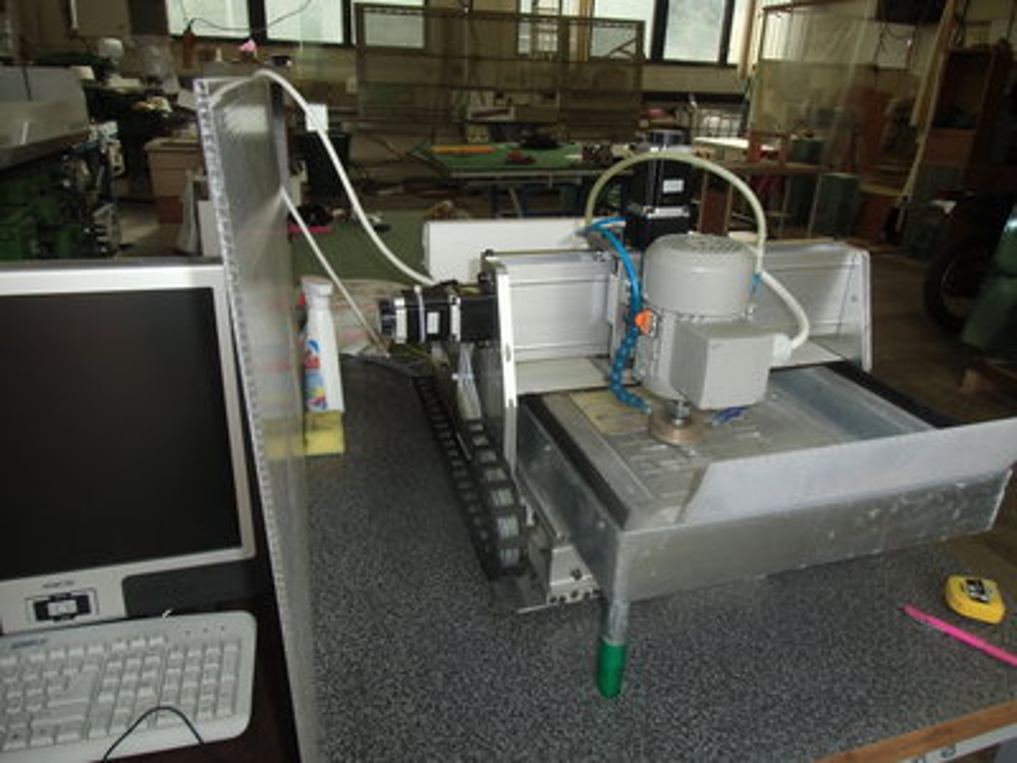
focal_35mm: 24
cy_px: 382
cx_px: 508
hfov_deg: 71.6
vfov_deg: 56.8
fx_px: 705
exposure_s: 1/80
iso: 64
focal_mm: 4.24
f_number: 3
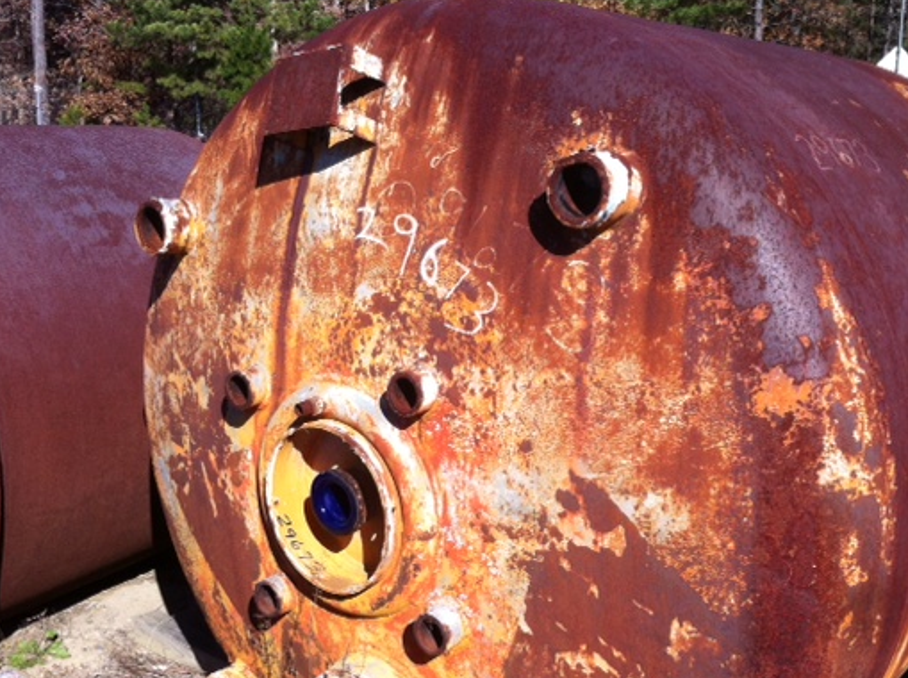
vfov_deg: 32.7
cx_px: 498
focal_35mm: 44
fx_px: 1152
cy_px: 416
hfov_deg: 43.0
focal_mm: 3.85
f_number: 2.8
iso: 80
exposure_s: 1/1207
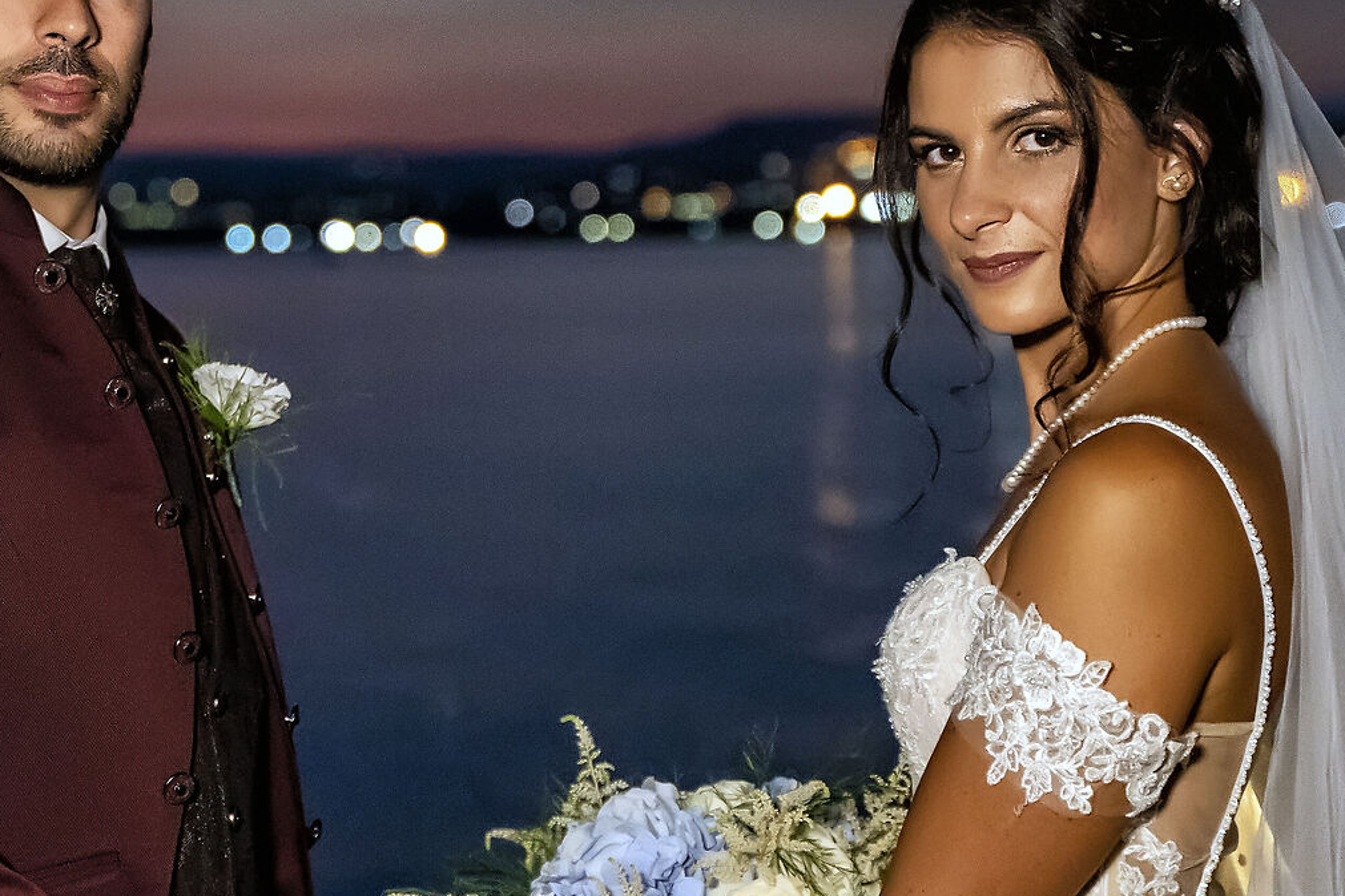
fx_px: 4259
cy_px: 509
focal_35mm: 114
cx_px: 407
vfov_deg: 12.0
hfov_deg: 17.9
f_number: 2.8
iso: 6400
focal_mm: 48
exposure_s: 1/80
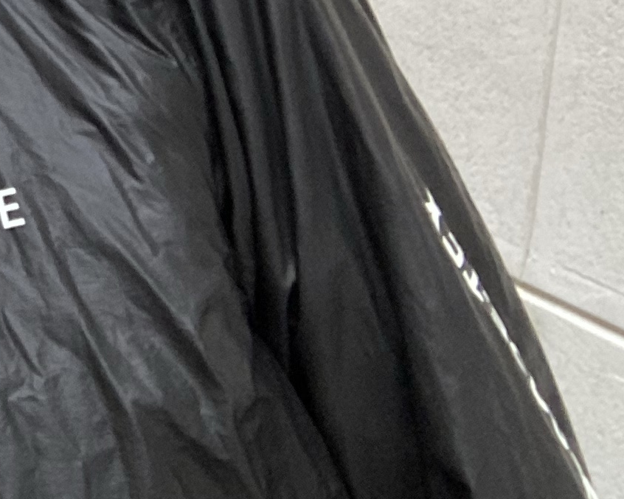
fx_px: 1976
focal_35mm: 107
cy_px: -302
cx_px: -731
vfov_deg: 13.4
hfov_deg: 14.1
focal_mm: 2.71
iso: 100
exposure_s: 1/118
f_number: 2.2
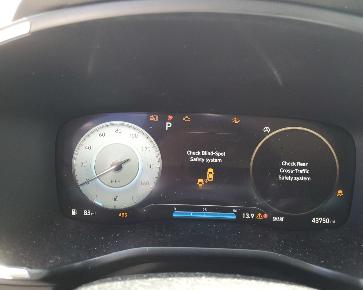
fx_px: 301
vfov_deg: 51.5
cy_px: 148
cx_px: 199
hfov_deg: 62.1
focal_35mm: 28
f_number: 1.5
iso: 67
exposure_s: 1/120
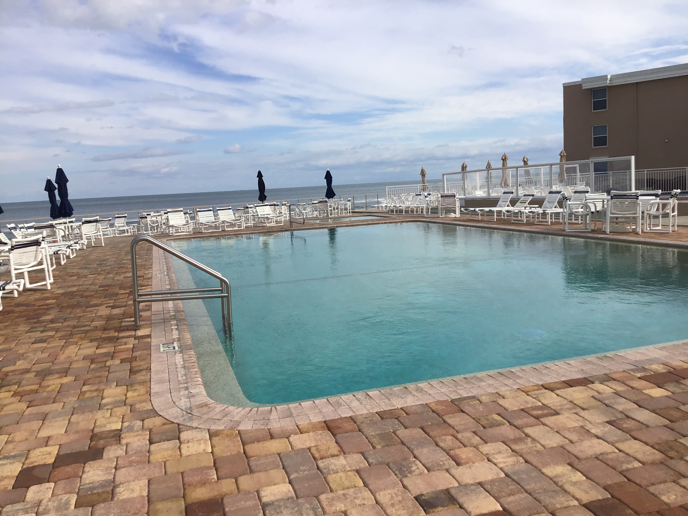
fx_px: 616
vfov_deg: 45.4
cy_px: 258
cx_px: 344
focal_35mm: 31
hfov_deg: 58.4
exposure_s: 1/2331
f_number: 2.4
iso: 25
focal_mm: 3.3
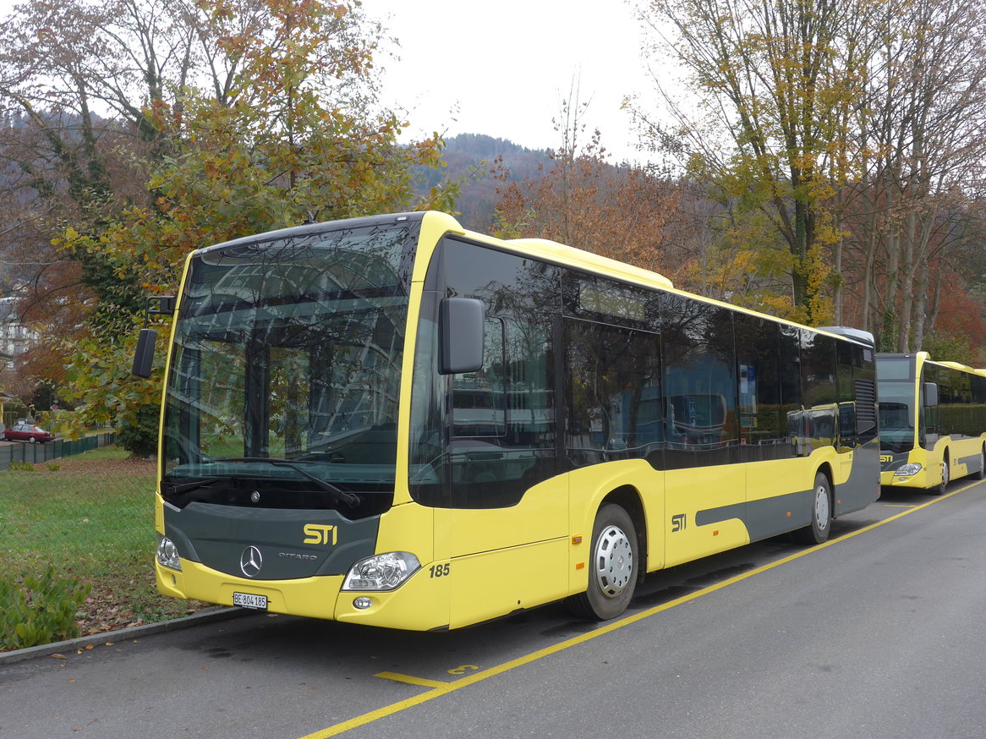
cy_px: 377
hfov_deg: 52.6
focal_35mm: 35
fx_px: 997
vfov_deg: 40.7
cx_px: 489
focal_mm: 7
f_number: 2.8
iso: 80
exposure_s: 1/250
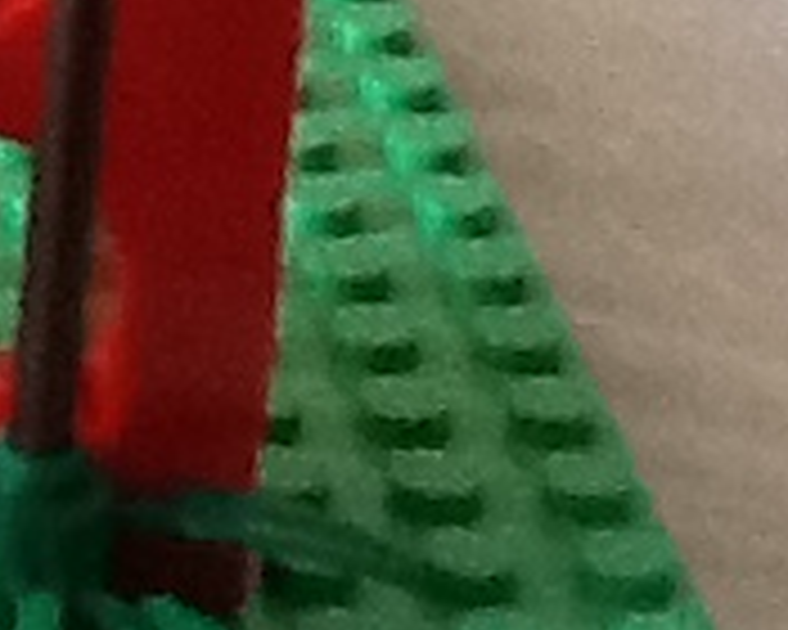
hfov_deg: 8.0
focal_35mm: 236
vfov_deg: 6.5
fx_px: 5504
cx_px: -482
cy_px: -216
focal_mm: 2.03
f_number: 2.4
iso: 200
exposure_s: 1/30
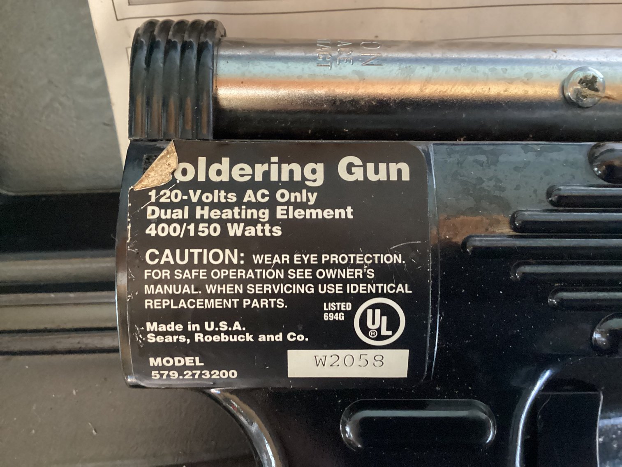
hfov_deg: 58.3
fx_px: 557
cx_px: 311
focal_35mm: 31
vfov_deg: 45.4
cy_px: 234
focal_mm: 3.3
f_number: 2.4
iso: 640
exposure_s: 1/25
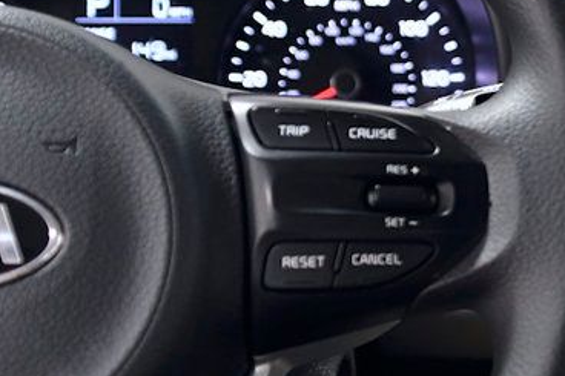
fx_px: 2008
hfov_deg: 15.3
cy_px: 231
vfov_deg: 10.7
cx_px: 725
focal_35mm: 128
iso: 2500
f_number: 3.5
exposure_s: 1/160
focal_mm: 31
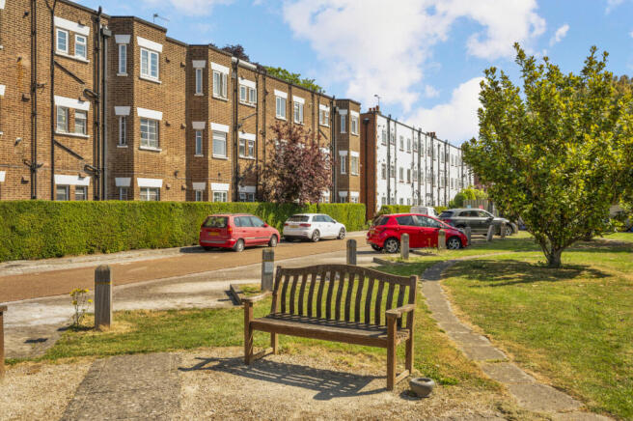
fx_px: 483
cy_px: 210
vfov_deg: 47.1
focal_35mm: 28
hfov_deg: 66.5
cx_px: 316
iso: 200
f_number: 8
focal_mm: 27.5
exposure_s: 1/400
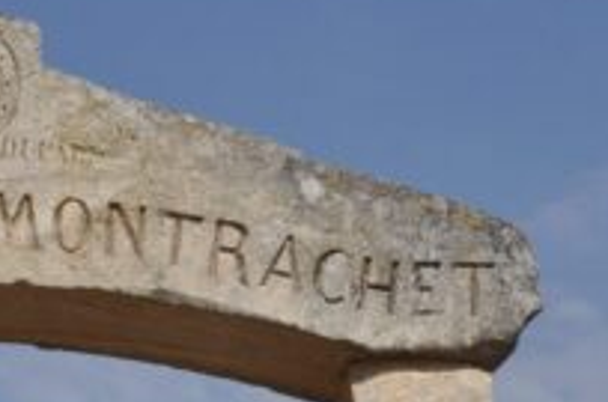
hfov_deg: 14.0
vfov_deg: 8.9
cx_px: 182
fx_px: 2477
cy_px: 715
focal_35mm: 147
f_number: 11
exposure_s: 1/500
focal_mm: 26
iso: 250
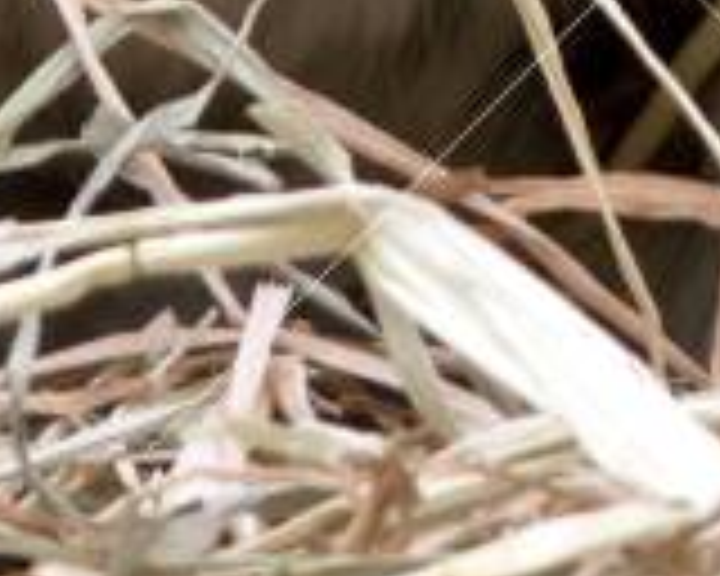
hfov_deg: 1.4
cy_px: -1026
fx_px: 29321
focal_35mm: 1376
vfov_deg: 1.1
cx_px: 644
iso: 400
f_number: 5.6
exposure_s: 1/125
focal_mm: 120
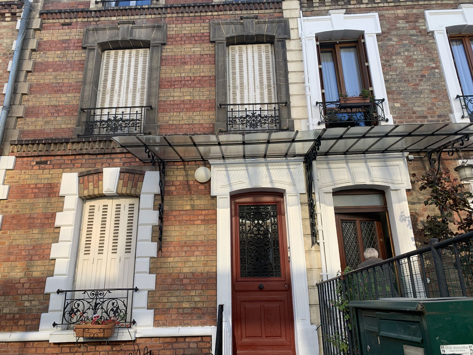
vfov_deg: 53.1
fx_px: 355
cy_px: 178
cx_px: 236
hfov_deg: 67.3
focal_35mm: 26
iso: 25
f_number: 1.8
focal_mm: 4.25
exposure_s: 1/512
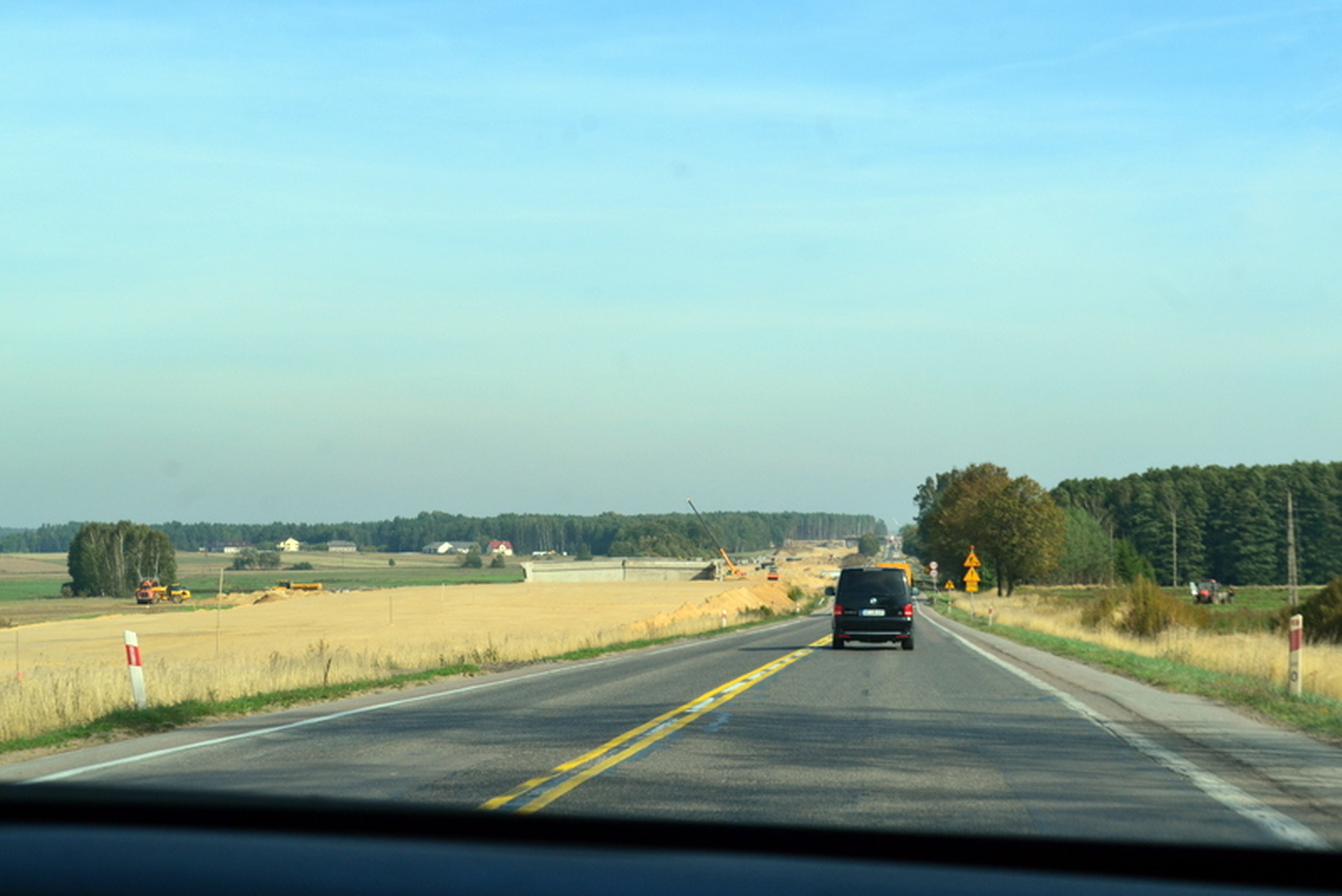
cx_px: 671
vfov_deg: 18.2
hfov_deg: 27.0
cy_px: 448
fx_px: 2797
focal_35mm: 75
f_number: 11
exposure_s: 1/400
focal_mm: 50
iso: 400
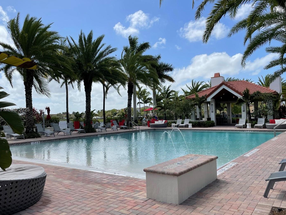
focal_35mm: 30
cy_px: 110
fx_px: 248
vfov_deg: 46.8
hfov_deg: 59.9
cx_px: 130
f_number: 1.6
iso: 32
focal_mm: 4.2
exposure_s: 1/4831
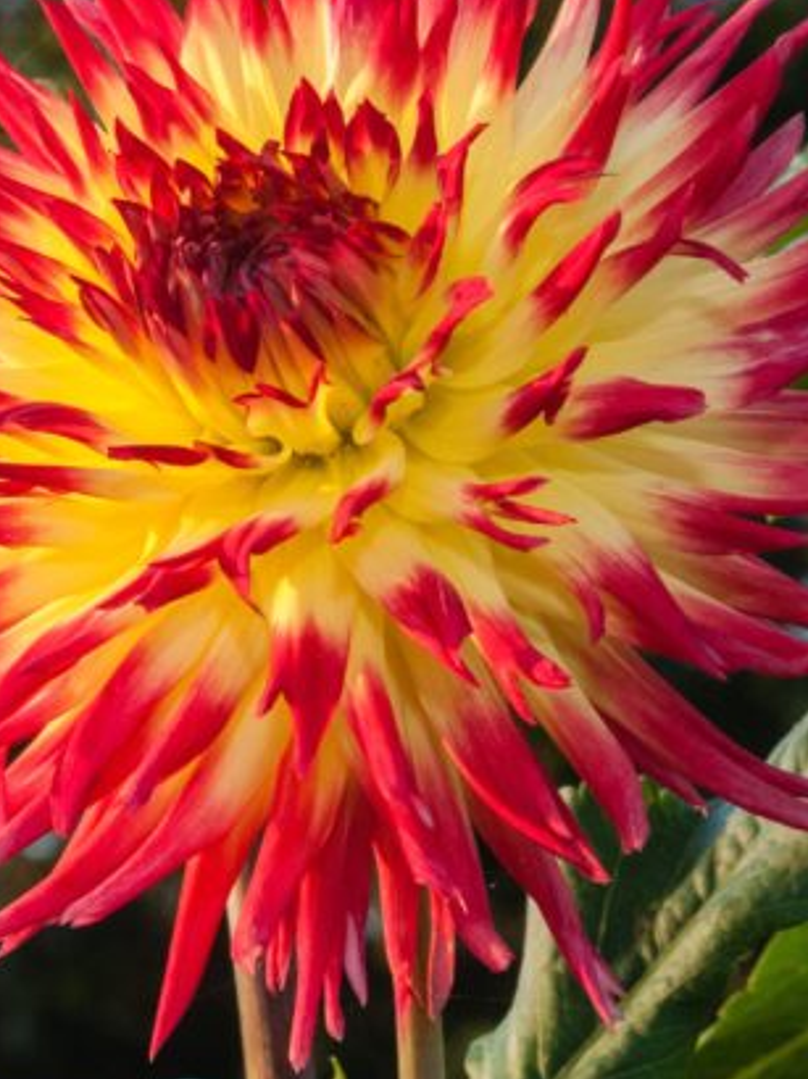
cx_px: 390
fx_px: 7851
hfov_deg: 5.9
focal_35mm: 252
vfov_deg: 7.9
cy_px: 479
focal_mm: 70
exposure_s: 1/50
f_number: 18
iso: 800
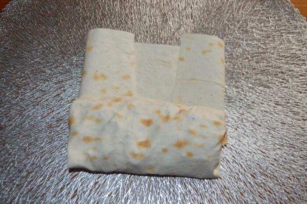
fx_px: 358
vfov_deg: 31.8
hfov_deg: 46.4
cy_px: 102
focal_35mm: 42
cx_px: 154
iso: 640
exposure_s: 1/60
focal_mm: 28
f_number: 4.5
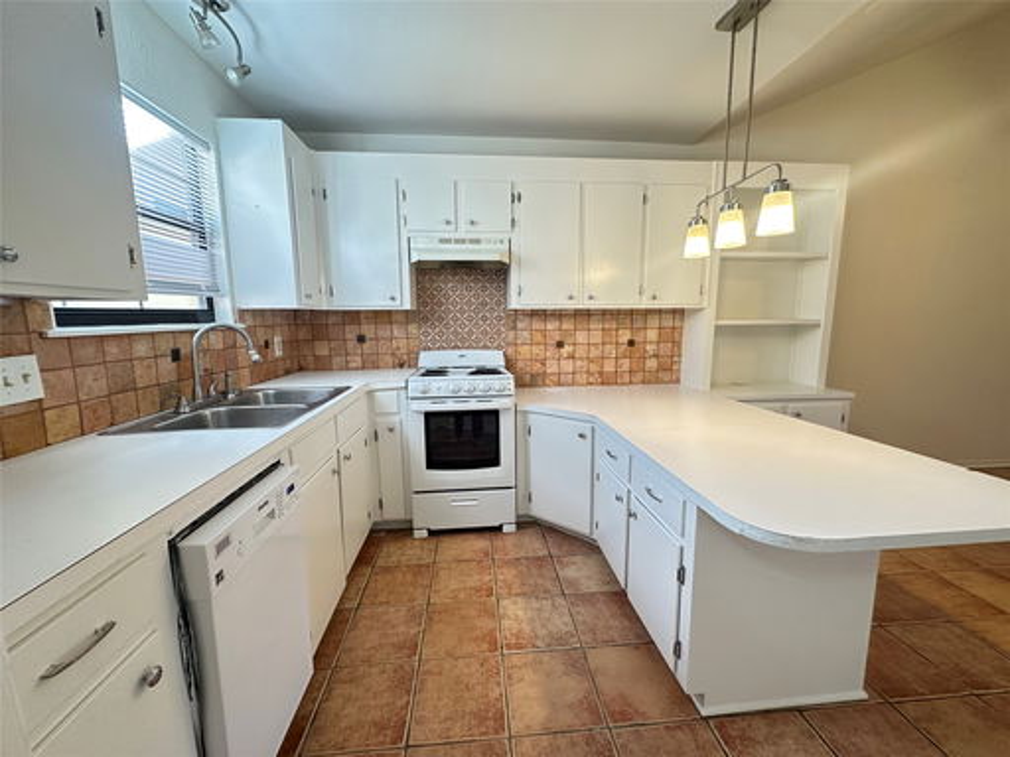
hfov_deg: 102.1
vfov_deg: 85.7
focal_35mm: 14
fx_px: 408
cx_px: 505
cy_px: 378
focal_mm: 2.22
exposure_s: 1/120
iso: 250
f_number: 2.2
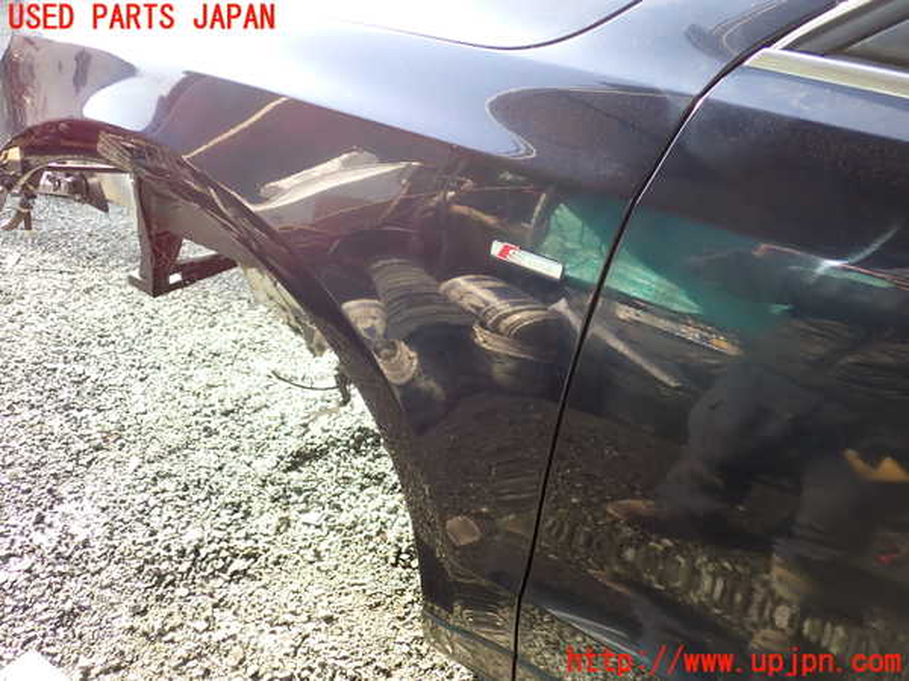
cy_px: 340
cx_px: 454
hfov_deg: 60.0
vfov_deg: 46.8
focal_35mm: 30
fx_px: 788
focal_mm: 5.4
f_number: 2.3
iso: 100
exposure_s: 1/125
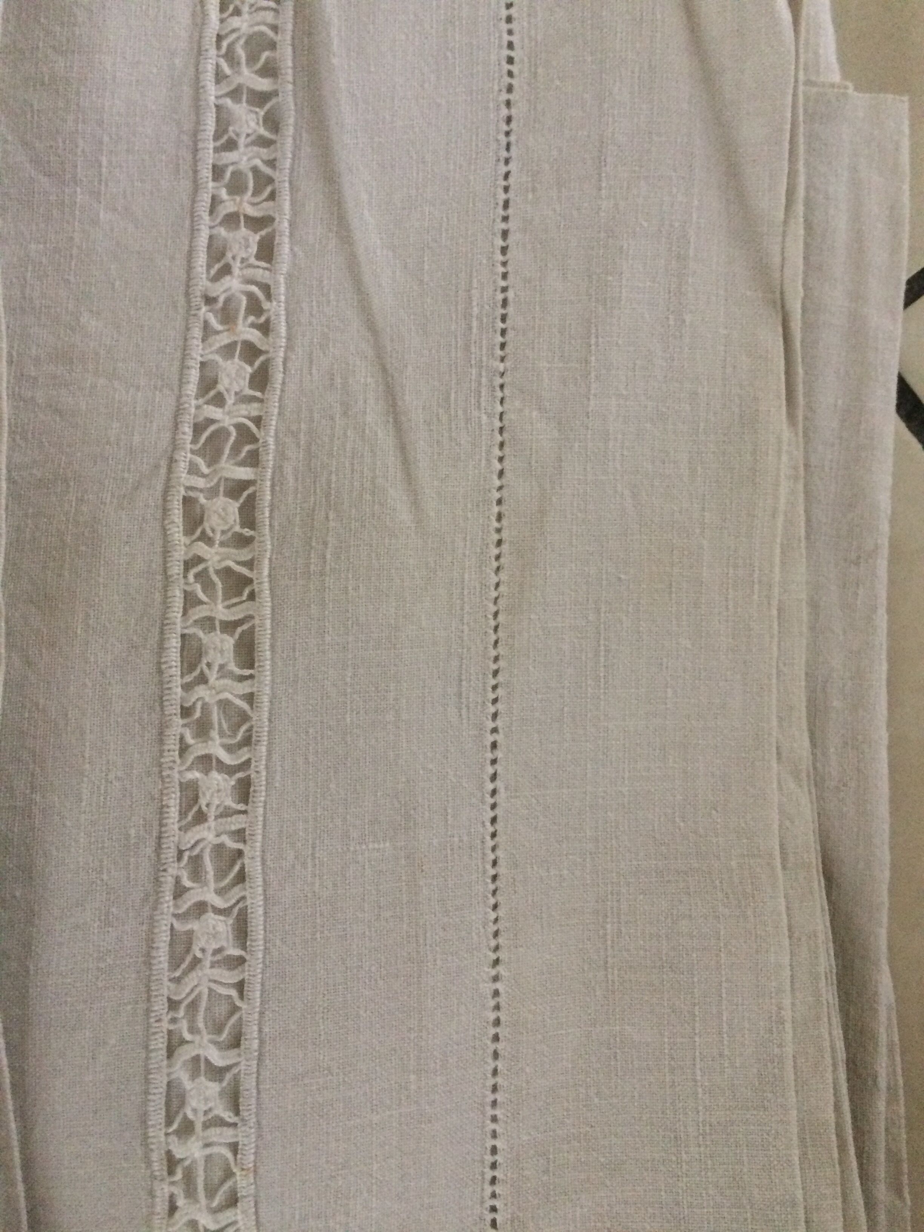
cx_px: 462
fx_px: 1032
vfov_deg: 61.7
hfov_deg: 48.2
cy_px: 616
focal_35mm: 29
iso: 320
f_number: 2.2
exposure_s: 1/33
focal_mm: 4.15
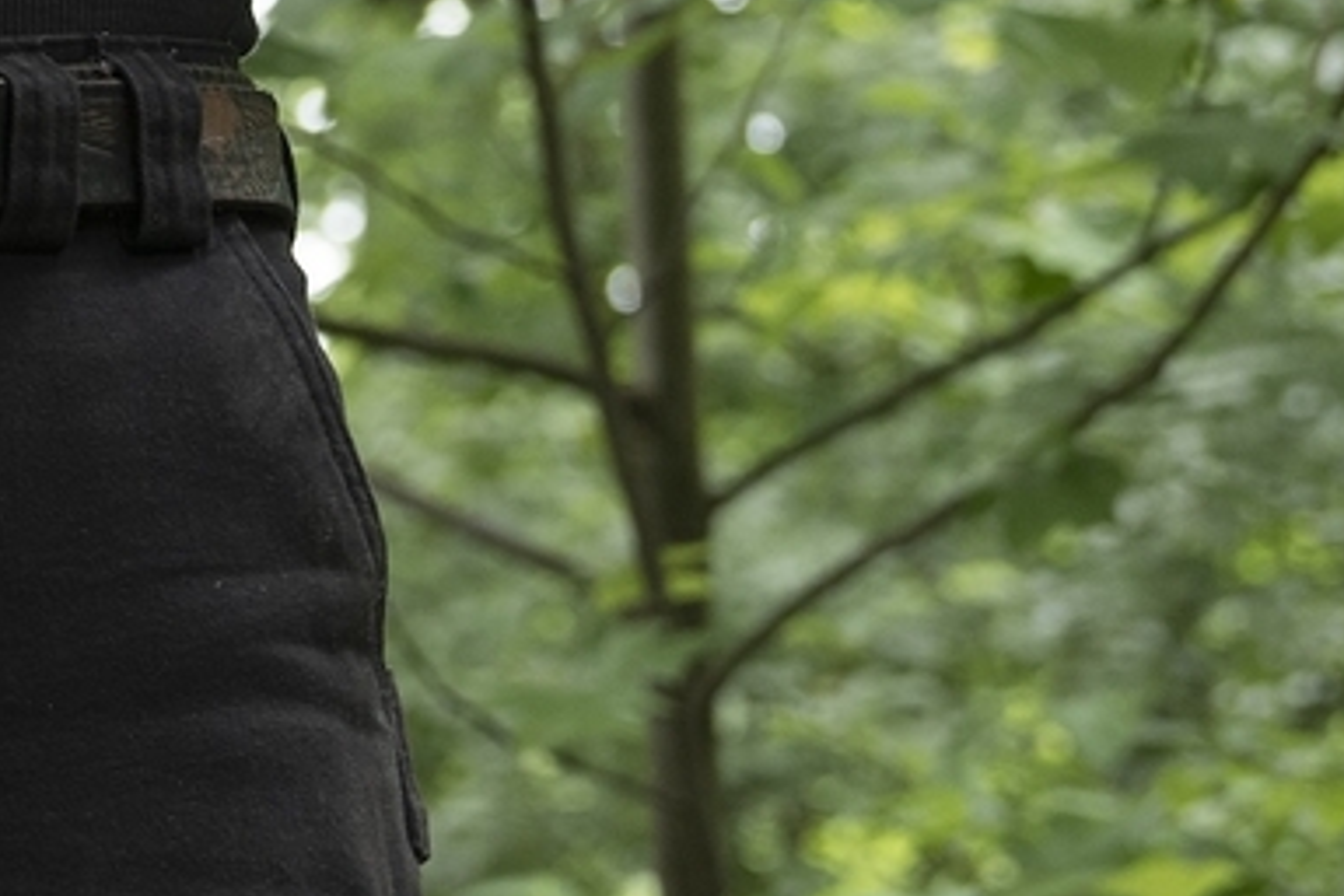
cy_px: -480
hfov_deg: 11.0
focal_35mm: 180
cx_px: -732
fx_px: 6719
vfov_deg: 7.5
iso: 320
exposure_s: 1/400
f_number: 2.8
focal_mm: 36
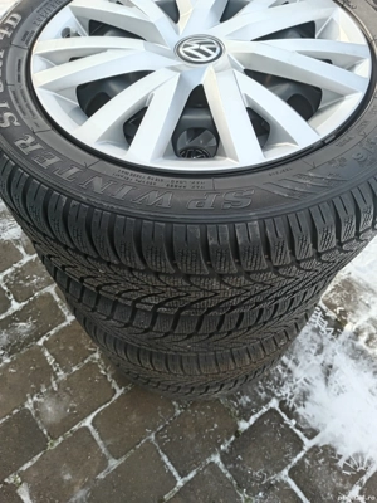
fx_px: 392
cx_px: 188
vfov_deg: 65.3
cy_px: 252
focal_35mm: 27
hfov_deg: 51.4
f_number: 1.9
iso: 103
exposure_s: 1/238
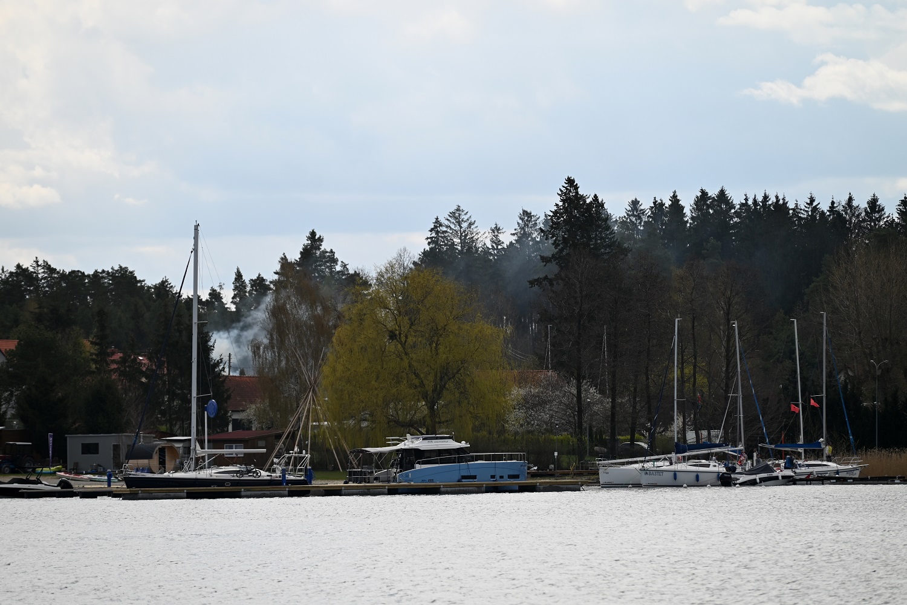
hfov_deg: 11.1
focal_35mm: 185
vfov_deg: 7.4
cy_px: 302
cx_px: 454
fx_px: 4662
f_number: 5.6
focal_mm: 185
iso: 125
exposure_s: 1/1000
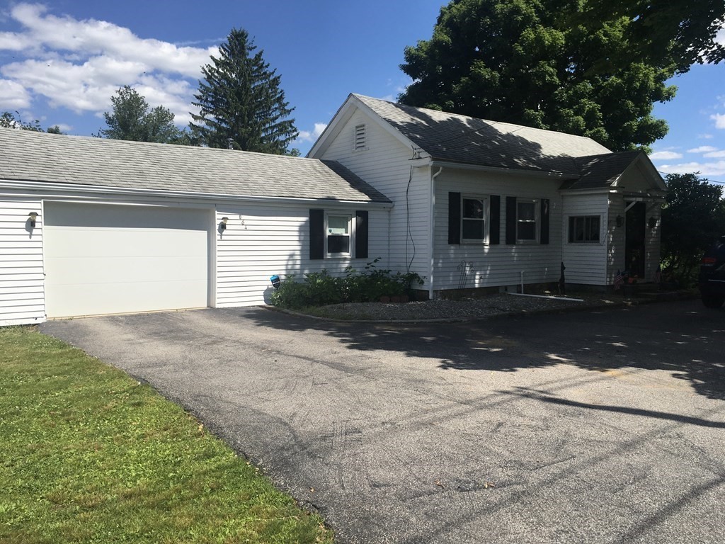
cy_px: 272
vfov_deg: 48.2
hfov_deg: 61.7
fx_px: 607
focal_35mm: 29
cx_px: 362
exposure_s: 1/2198
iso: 25
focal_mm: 4.15
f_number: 2.2
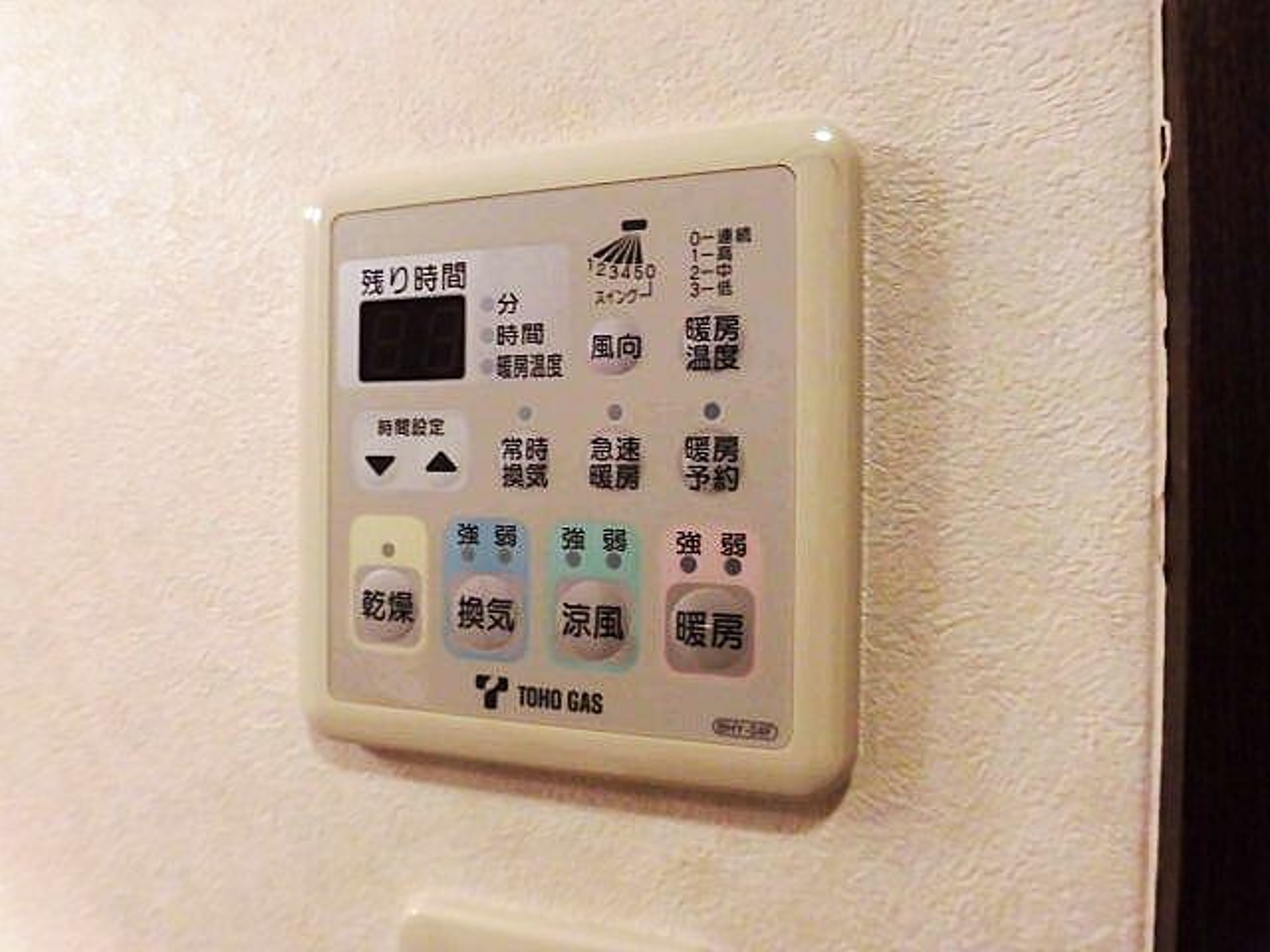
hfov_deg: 71.6
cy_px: 476
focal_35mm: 24
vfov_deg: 56.8
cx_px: 635
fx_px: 881
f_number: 3.1
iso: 250
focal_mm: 4.3
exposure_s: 1/40
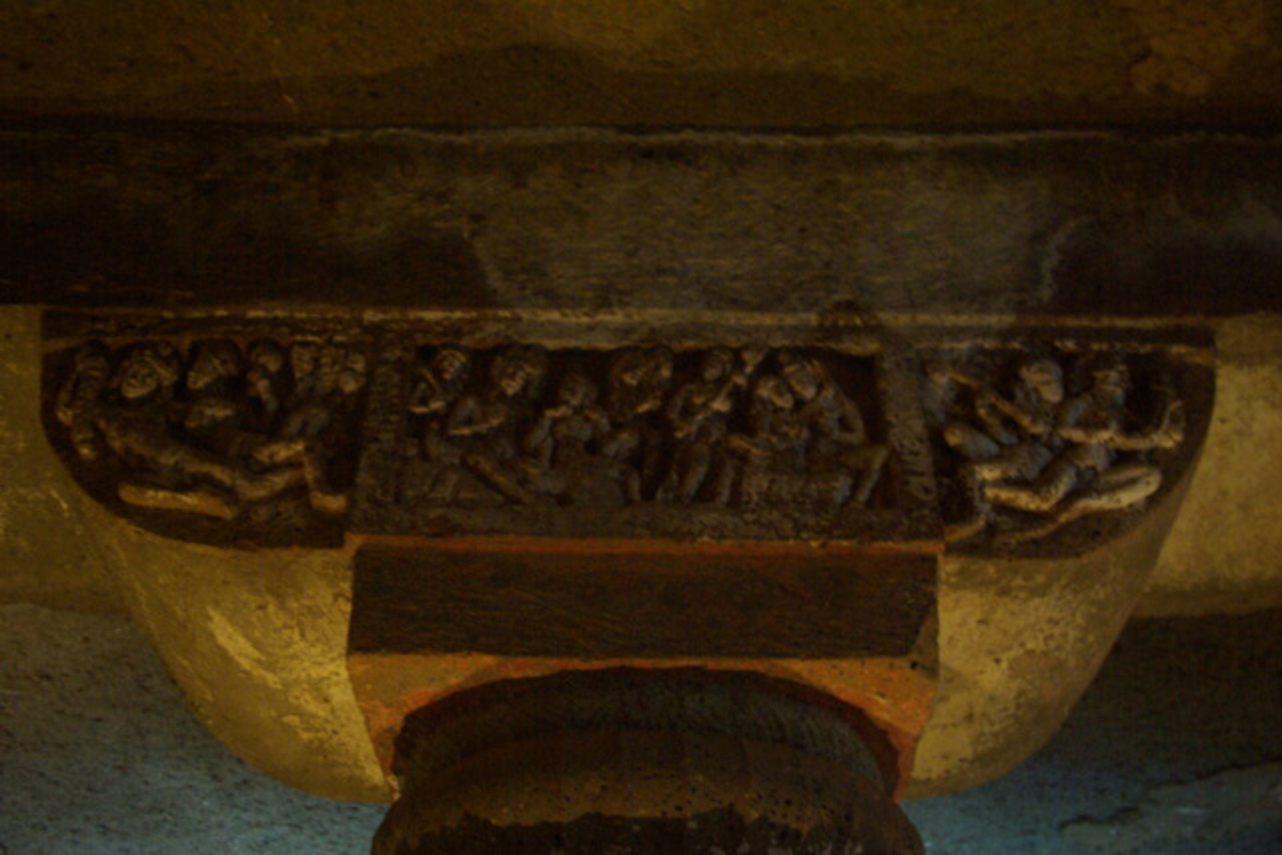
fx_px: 1389
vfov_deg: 34.2
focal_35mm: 39
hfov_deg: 49.5
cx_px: 641
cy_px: 428
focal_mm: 26
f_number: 4
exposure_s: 1/3.33
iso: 800
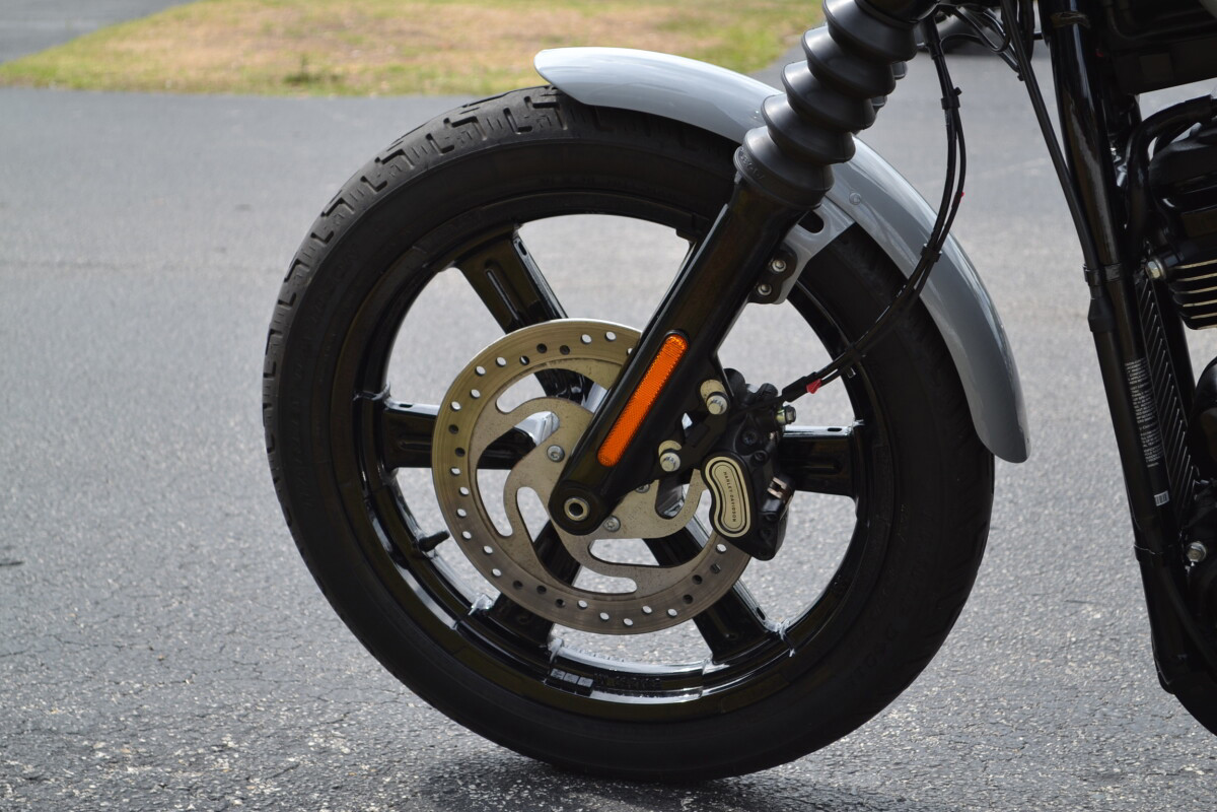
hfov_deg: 24.6
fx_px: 2789
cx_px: 608
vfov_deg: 16.6
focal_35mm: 82
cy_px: 406
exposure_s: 1/160
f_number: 6.3
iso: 100
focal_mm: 55
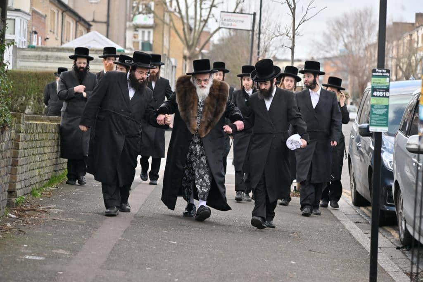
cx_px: 212
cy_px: 141
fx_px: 1410
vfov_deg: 11.4
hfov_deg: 17.1
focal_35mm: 120
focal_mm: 120
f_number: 4
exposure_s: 1/1000
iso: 250
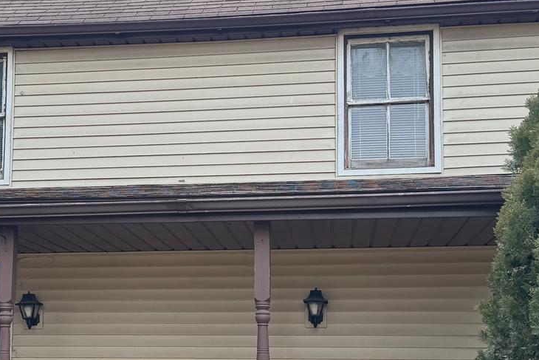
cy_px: 268
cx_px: 157
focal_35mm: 70
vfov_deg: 19.3
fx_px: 1048
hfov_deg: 28.5
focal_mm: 6.76
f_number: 1.78
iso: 80
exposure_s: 1/723
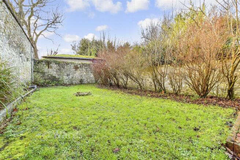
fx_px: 167
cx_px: 120
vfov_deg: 51.3
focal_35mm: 25
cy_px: 80
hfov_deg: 71.5
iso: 160
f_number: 8
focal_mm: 17
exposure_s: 1/20
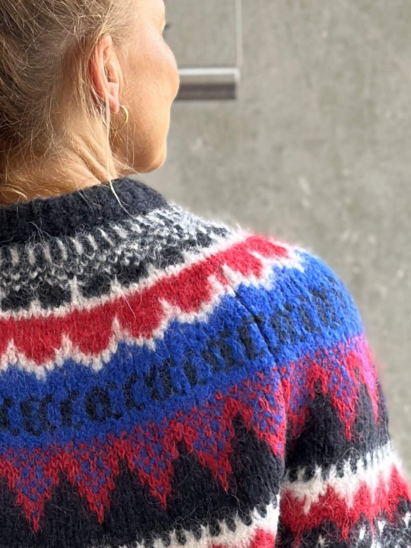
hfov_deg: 9.5
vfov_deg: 12.6
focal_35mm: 156
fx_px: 2471
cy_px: 505
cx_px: 41
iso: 125
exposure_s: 1/102
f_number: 1.78
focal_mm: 6.86
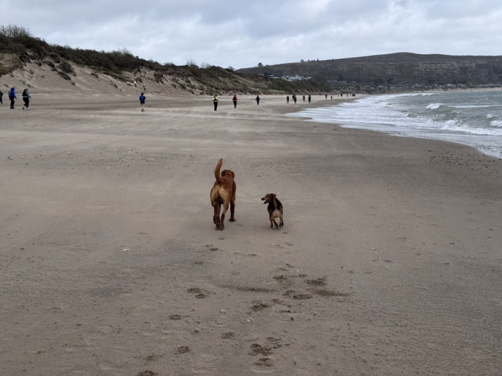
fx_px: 696
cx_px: 251
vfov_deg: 30.3
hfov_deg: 39.7
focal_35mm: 48
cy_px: 188
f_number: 1.78
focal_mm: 6.76
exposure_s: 1/3610
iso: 64
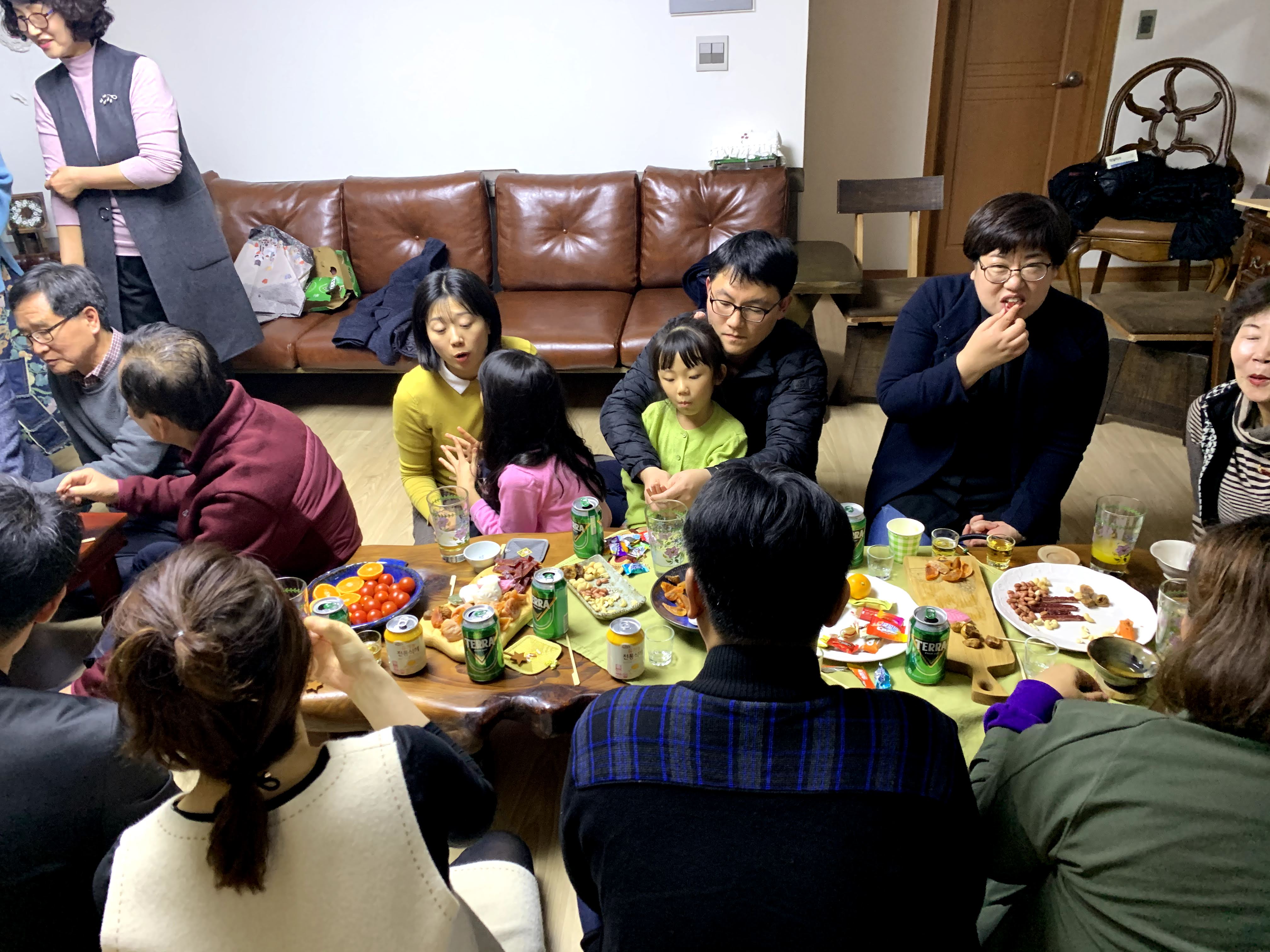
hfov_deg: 67.3
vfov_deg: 53.1
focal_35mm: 26
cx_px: 635
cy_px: 476
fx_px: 954
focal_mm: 4.25
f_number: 1.8
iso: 320
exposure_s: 1/60
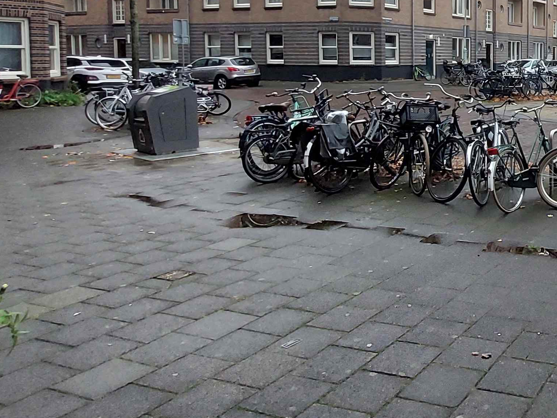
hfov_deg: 43.9
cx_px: 587
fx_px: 547
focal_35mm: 34
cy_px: 76
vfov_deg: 39.9
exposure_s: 1/50
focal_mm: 1.74
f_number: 2.2
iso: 80
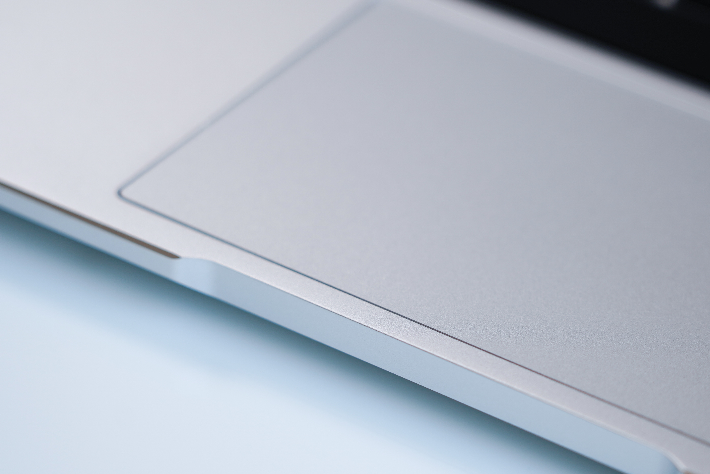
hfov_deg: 11.5
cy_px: 284
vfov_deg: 7.7
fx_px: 3511
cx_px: 458
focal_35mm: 178
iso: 100
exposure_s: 1/40
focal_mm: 105
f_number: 4
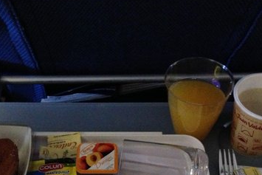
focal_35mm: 57
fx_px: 415
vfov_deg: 23.3
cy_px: 153
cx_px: 132
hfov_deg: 35.0
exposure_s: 1/15
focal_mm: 4.13
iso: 800
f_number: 2.4
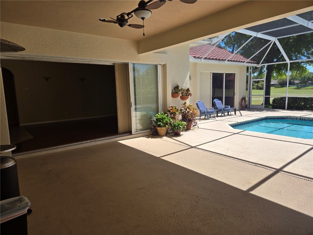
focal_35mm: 23
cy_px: 118
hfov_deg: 73.9
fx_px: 208
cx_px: 156
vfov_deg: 58.9
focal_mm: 5.4
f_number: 1.8
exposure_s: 1/668
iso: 25
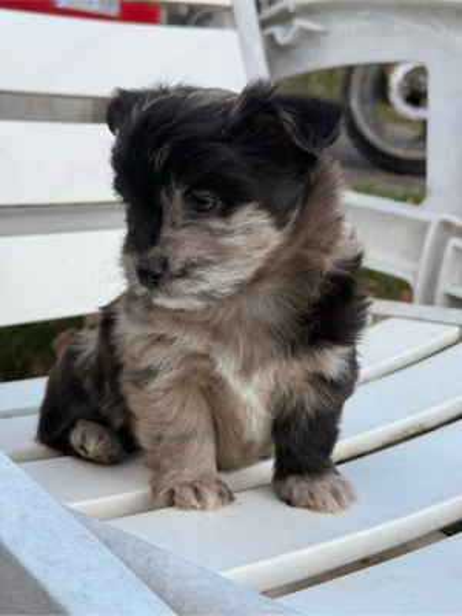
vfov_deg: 39.7
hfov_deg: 30.3
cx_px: 231
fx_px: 854
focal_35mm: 48
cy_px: 308
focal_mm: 6.76
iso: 80
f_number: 1.78
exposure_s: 1/2342
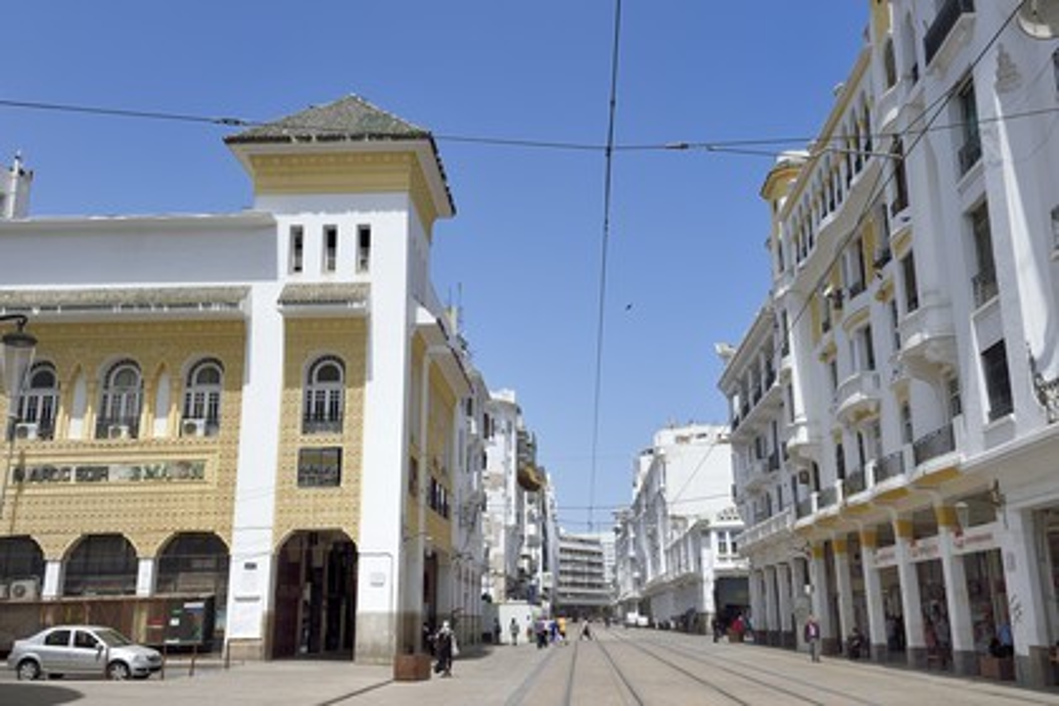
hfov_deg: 54.4
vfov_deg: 37.9
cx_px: 530
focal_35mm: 35
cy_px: 353
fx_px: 1030
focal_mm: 35
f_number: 14
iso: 200
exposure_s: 1/250
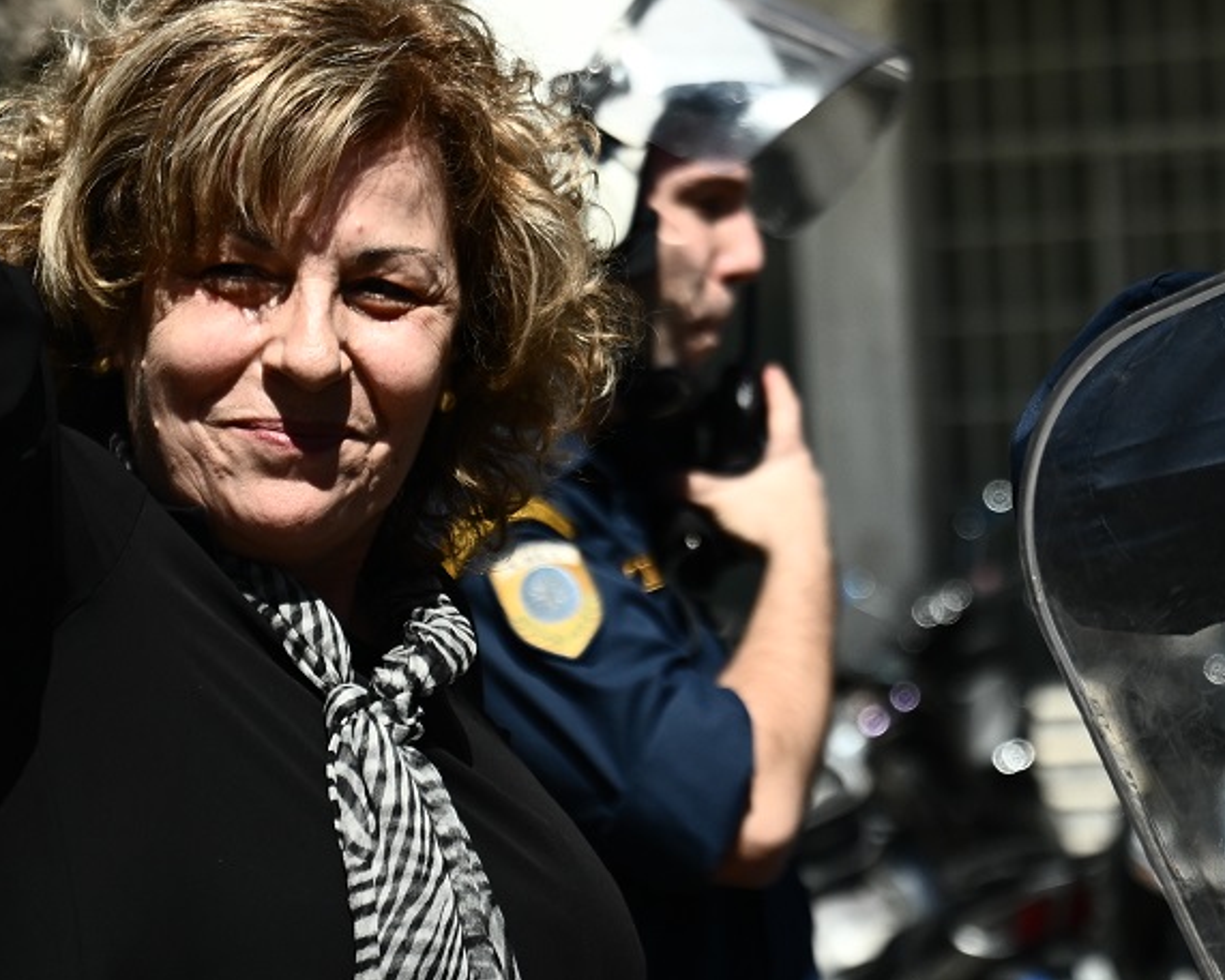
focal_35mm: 171
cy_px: 43
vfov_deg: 9.0
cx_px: 1008
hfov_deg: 11.2
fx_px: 6201
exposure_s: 1/4000
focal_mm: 65
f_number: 4
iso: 250
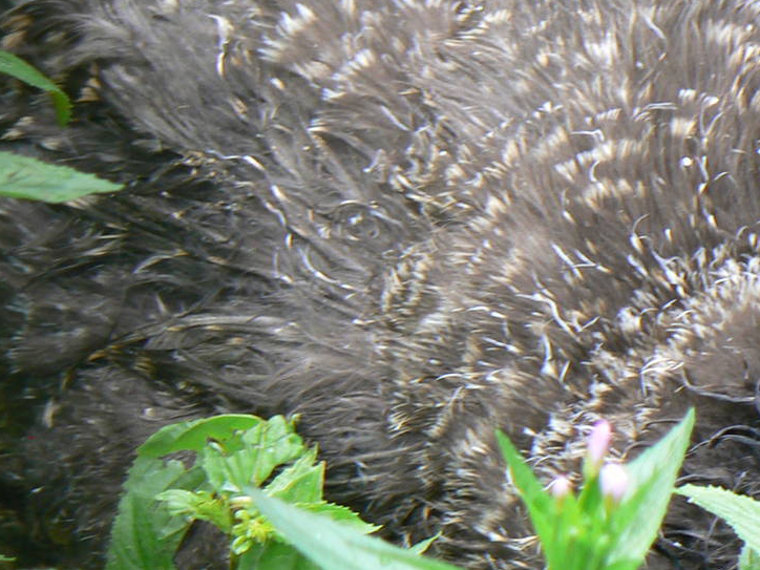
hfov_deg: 5.1
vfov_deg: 3.8
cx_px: 835
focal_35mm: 387
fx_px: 8497
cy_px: 449
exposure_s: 1/30
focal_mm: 29.1
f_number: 3.3
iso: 80
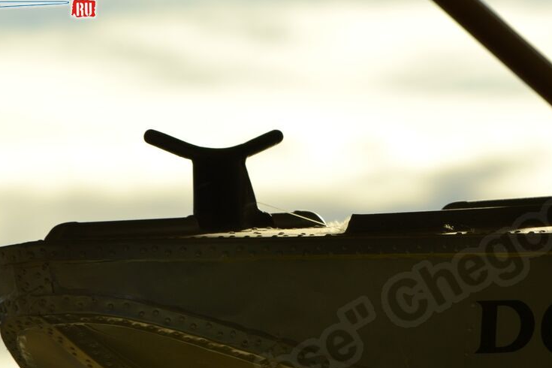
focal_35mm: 679
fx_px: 10411
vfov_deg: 2.0
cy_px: 283
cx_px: 440
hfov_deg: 3.0
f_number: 10
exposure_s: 1/200
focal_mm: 260
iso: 100
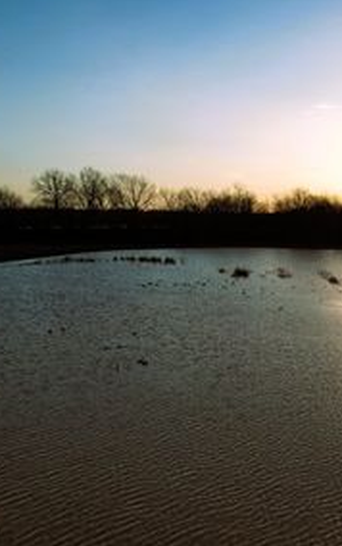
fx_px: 506
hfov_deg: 34.6
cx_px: 326
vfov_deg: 56.7
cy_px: 274
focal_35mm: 34
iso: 110
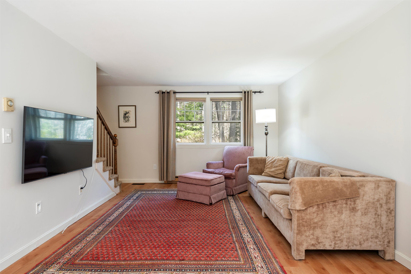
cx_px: 206
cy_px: 137
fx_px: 223
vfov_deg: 63.2
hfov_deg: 85.4
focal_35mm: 20
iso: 100
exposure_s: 1/3
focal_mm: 19.5
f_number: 8
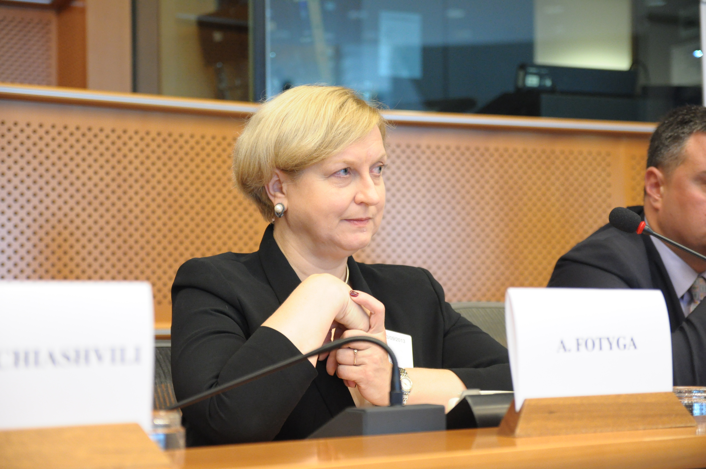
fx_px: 1469
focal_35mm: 75
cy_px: 234
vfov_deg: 18.1
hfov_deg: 27.0
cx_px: 353
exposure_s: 1/100
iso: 1600
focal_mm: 50
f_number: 3.2
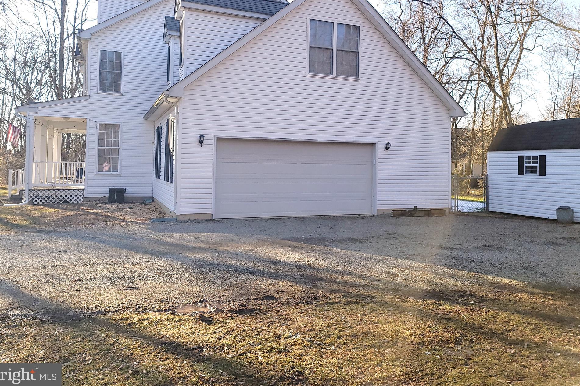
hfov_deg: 65.5
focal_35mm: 28
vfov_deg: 46.1
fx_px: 451
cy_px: 154
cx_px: 298
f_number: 1.8
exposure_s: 1/1667
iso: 160
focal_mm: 7
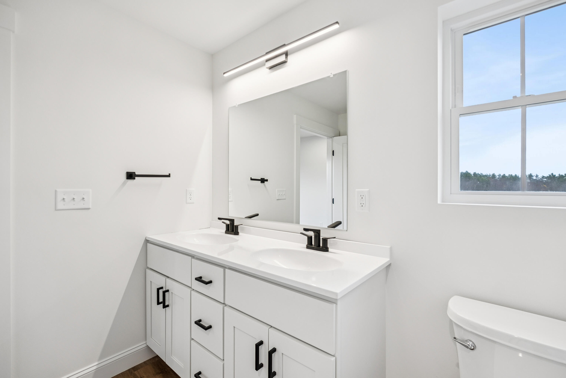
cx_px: 283
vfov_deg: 73.8
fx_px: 252
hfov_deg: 96.7
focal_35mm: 16
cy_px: 189
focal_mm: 16
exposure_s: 1/40
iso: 320
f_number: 4
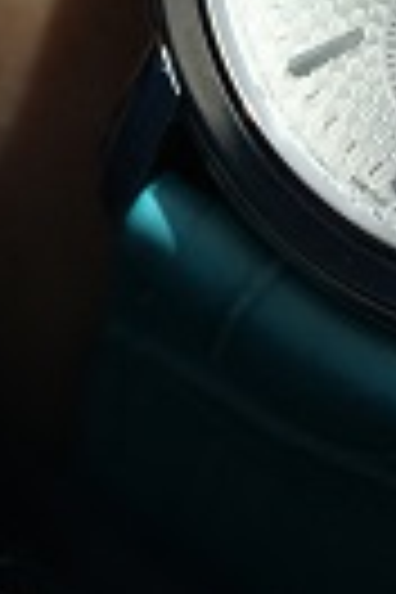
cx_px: 578
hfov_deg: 2.5
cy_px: -106
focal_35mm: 544
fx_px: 8975
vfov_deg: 3.8
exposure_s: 1/250
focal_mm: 105
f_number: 2.8
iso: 3200
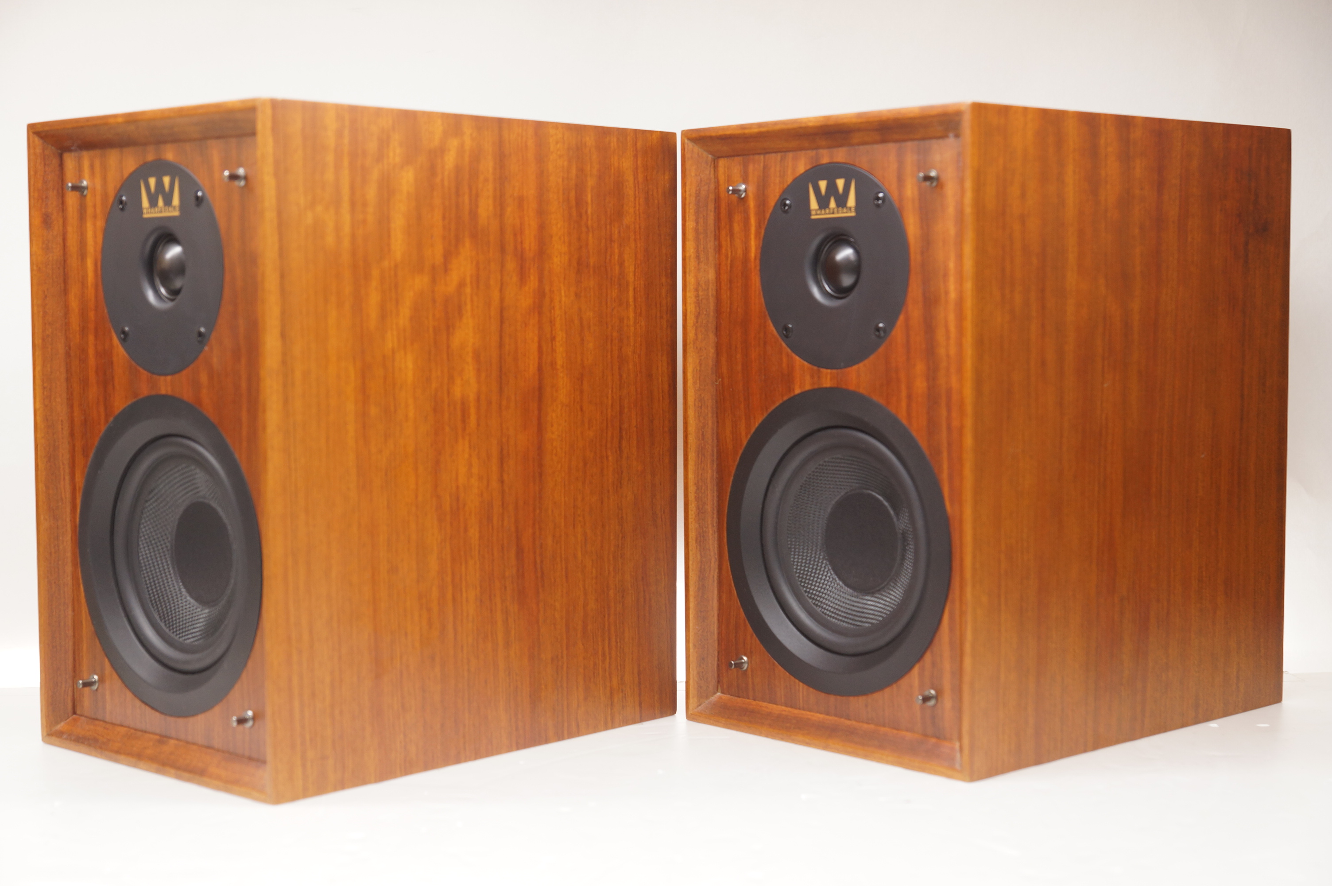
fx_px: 1941
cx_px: 666
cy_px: 443
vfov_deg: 25.7
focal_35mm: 52
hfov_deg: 37.9
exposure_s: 1/60
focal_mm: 35
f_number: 4
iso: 200
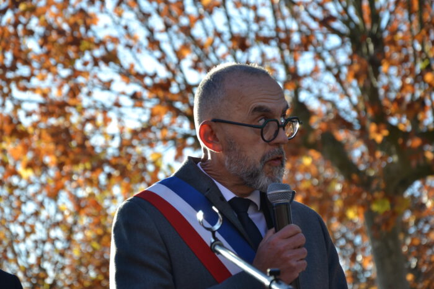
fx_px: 1898
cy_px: 144
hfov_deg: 13.0
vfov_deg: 8.7
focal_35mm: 158
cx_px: 217
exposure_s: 1/160
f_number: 6.3
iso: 100
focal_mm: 105
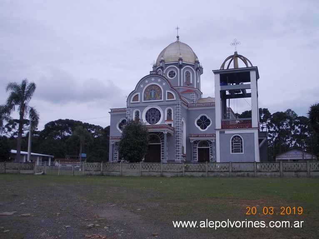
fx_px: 350
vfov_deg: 37.7
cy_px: 120
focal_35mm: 38
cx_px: 160
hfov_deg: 49.0
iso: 80
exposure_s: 1/500
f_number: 6.2
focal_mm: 5.3
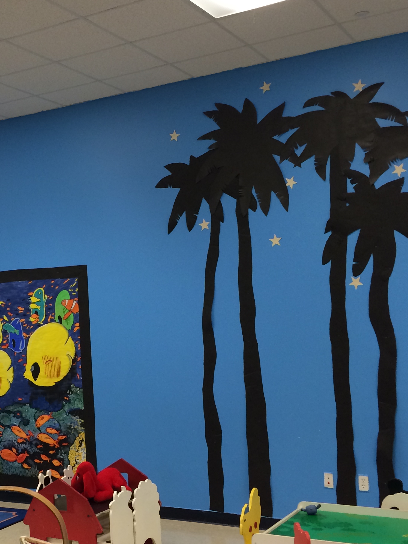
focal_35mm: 54
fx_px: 849
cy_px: 301
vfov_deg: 35.5
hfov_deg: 26.4
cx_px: 62
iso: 64
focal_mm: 4.12
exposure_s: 1/30
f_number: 2.2
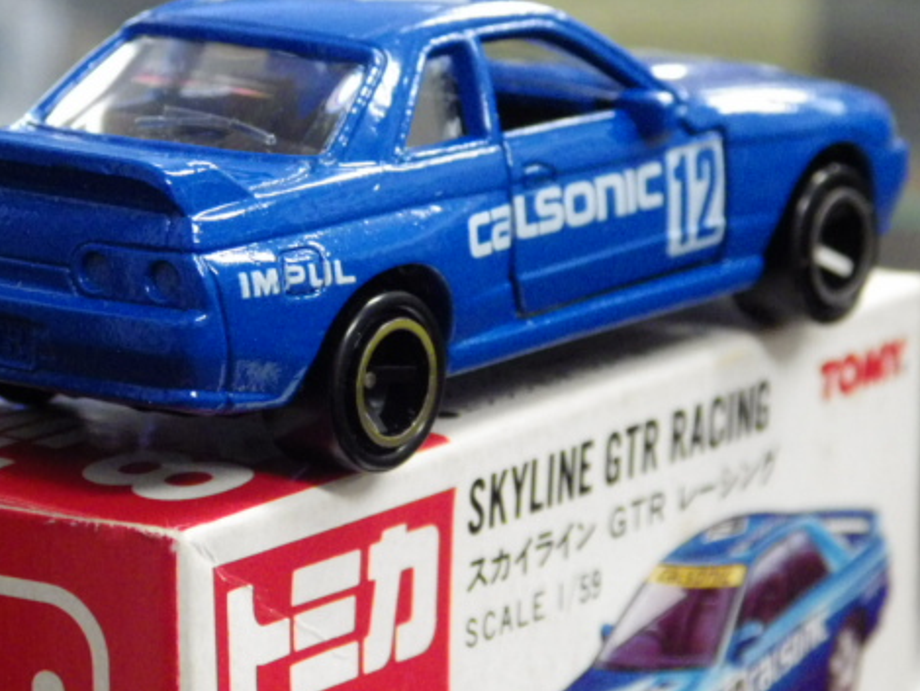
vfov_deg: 8.2
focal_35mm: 181
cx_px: 337
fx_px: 4813
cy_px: 307
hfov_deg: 10.9
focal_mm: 23.8
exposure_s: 1/30
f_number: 5
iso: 1000
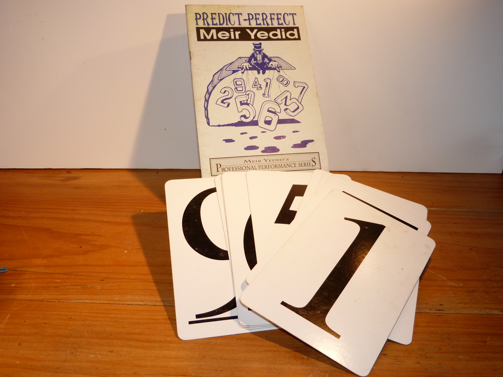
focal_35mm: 33
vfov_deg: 42.9
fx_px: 480
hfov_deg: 55.4
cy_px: 188
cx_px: 252
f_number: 3
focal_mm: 5.9
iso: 100
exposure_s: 1/80
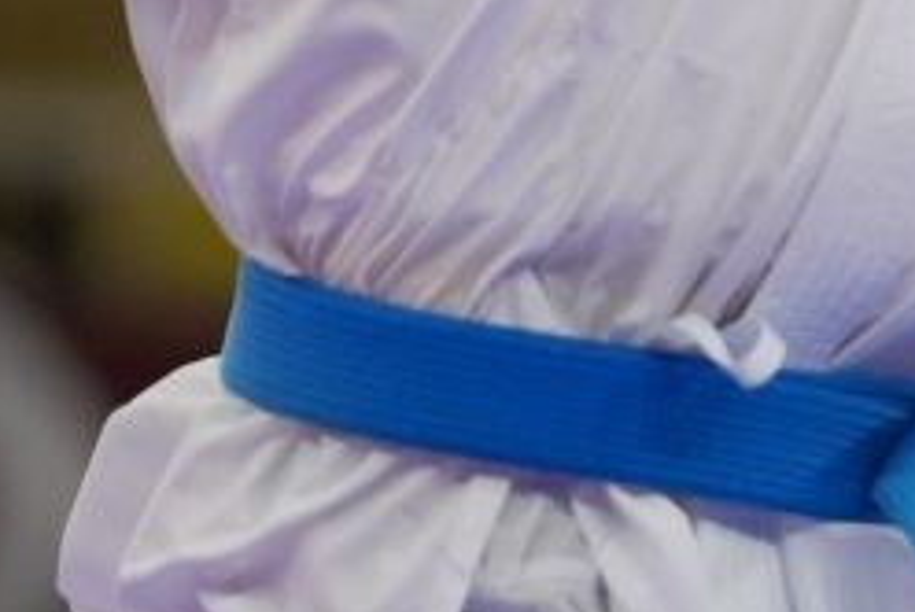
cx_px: 2867
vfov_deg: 1.1
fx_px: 33004
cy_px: 251
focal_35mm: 1297
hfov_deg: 1.6
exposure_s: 1/1000
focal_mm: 179
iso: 500
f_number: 2.8
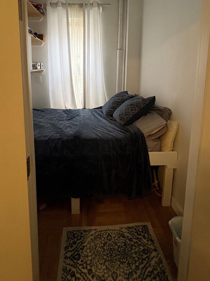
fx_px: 162
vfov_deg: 78.2
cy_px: 87
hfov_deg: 65.8
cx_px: 93
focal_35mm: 20
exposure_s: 1/60
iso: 400
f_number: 2.2
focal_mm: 2.22
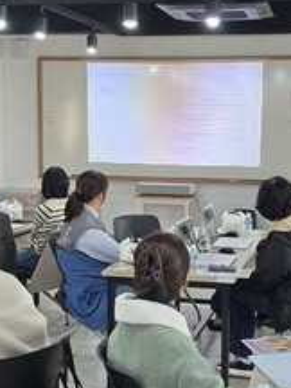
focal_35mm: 64
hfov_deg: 22.9
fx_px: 717
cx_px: 180
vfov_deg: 30.3
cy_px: 194
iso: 160
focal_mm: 6.3
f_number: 1.7
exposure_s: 1/120
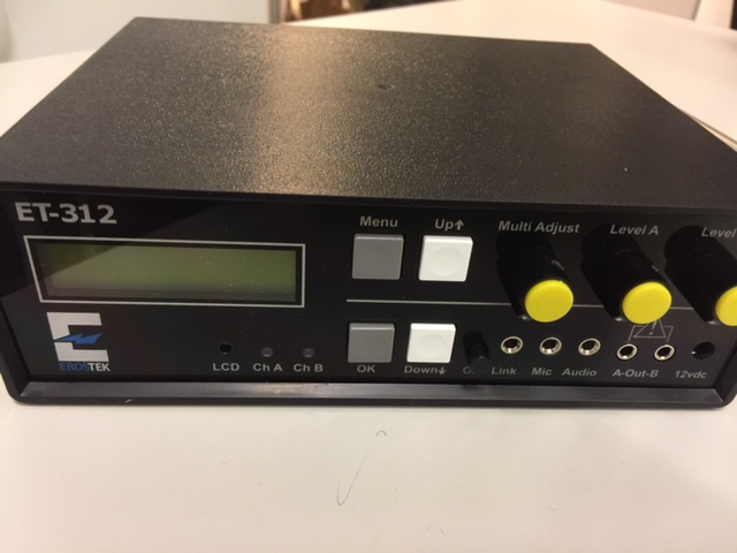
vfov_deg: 48.2
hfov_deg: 61.7
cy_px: 276
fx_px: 617
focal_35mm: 29
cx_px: 368
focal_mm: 4.15
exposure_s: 1/10
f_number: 2.2
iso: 100
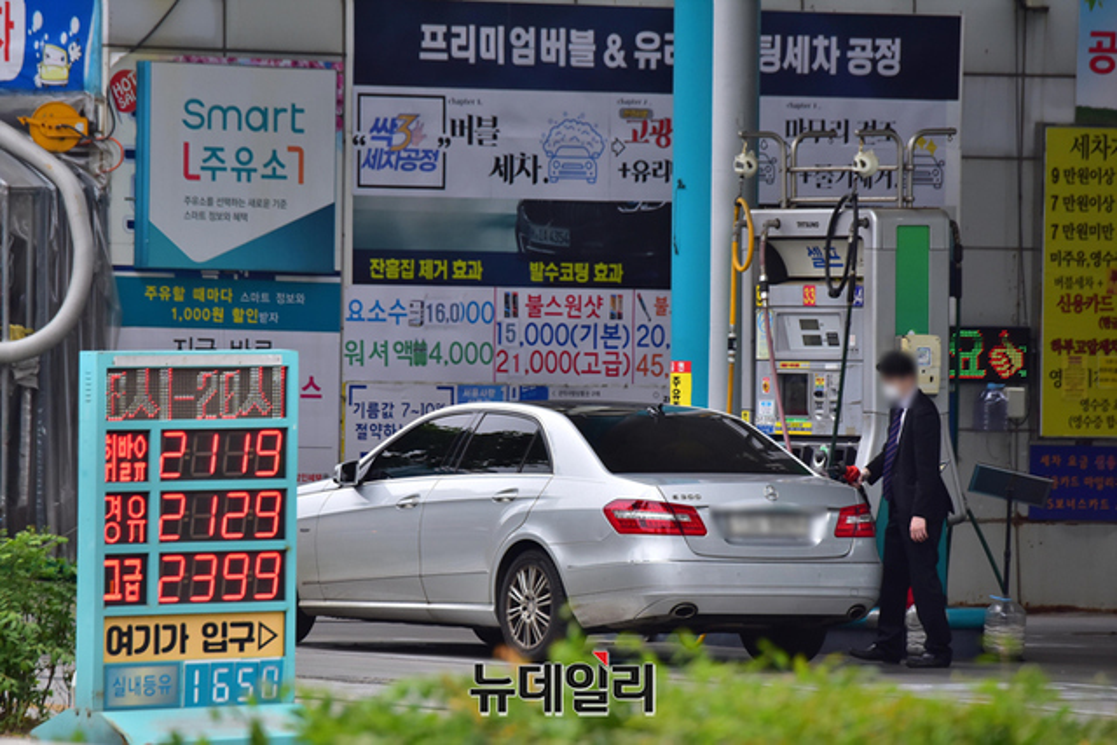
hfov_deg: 5.2
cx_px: 558
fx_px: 12413
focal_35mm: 400
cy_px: 372
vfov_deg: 3.4
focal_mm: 400
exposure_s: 1/500
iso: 500
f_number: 7.1
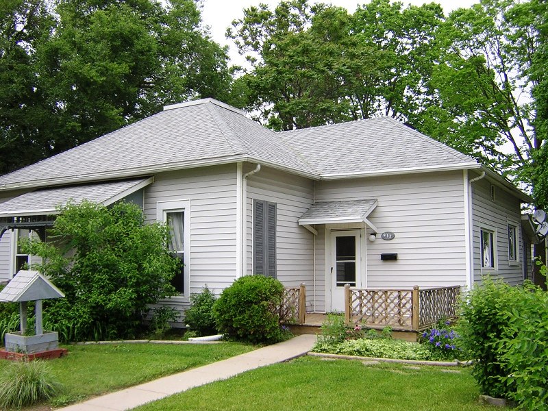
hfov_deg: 51.4
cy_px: 206
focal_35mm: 36
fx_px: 570
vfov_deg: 39.7
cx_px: 274
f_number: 5.2
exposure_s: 1/168
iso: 100
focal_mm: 4.7
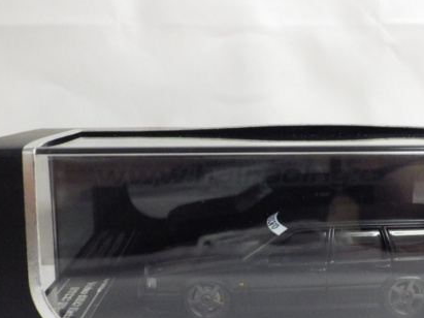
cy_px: 229
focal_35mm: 53
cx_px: 252
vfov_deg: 27.2
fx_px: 649
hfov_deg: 36.1
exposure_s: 1/50
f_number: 3.4
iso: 800
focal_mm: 6.2
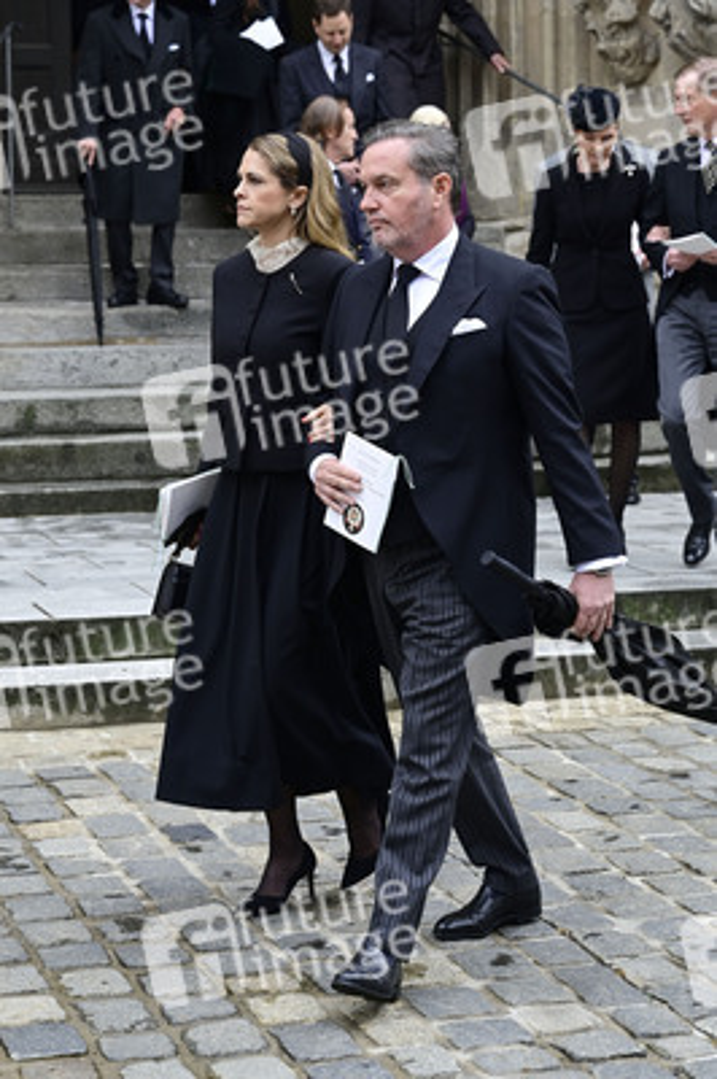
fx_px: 2095
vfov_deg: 28.9
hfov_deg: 19.4
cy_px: 540
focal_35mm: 70
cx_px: 358
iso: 800
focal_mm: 70
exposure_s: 1/640
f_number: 5.6
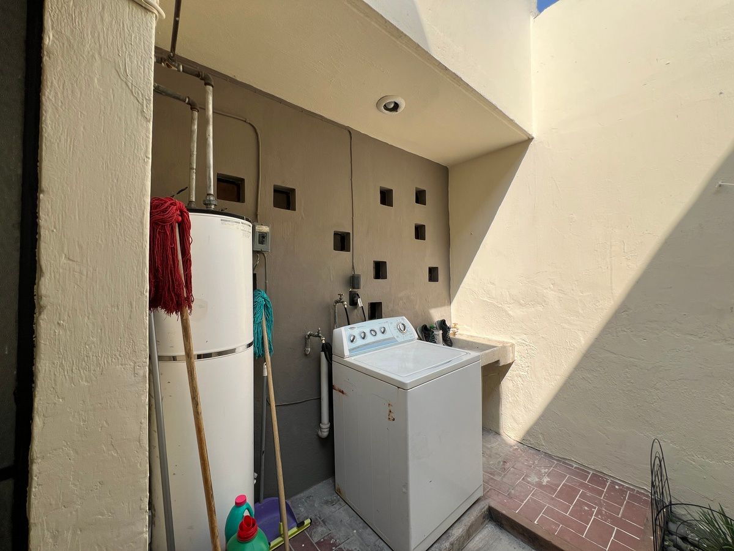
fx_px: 276
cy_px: 276
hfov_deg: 106.2
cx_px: 367
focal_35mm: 13
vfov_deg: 89.9
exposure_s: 1/803
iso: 32
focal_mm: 1.57
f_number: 1.8
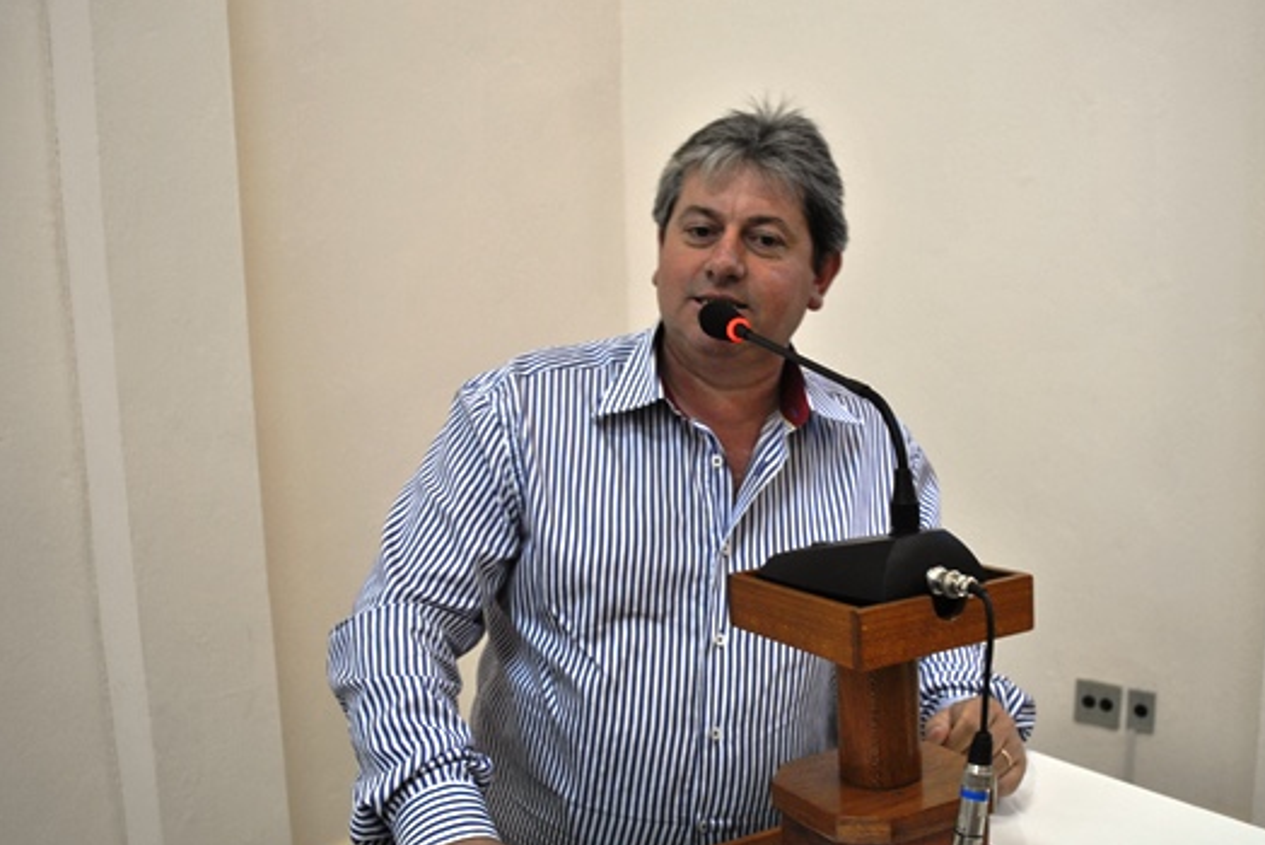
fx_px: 1160
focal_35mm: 33
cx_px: 731
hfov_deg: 56.9
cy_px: 464
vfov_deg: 40.0
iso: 200
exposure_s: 1/30
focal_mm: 18
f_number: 3.5
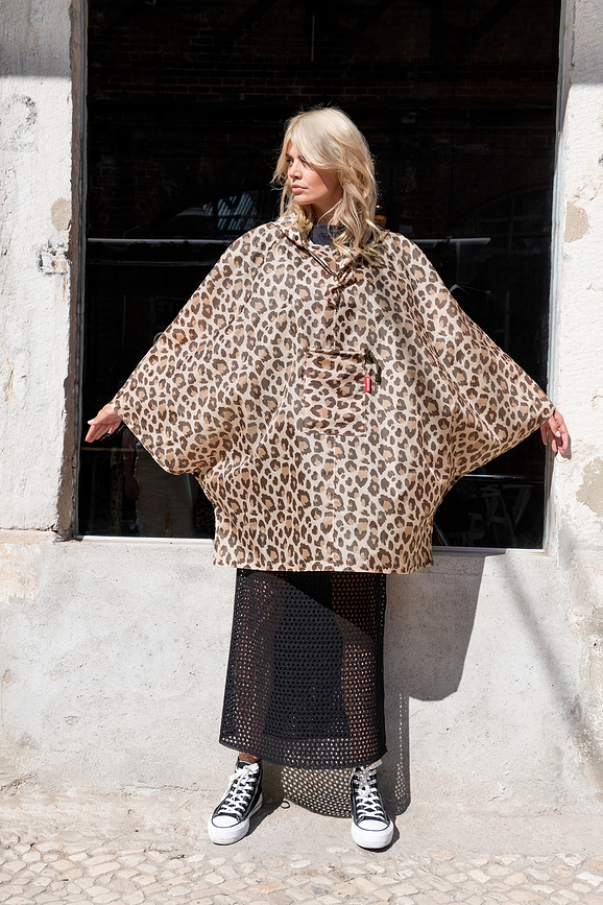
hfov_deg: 26.0
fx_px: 1306
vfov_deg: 38.2
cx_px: 302
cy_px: 452
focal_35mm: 52
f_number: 9
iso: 800
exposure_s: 1/2000
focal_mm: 52
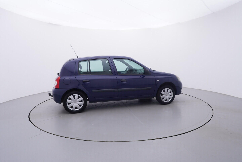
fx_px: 151
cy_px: 81
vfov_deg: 56.2
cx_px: 121
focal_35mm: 22
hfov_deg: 77.3
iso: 200
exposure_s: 1/80
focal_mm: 15
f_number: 5
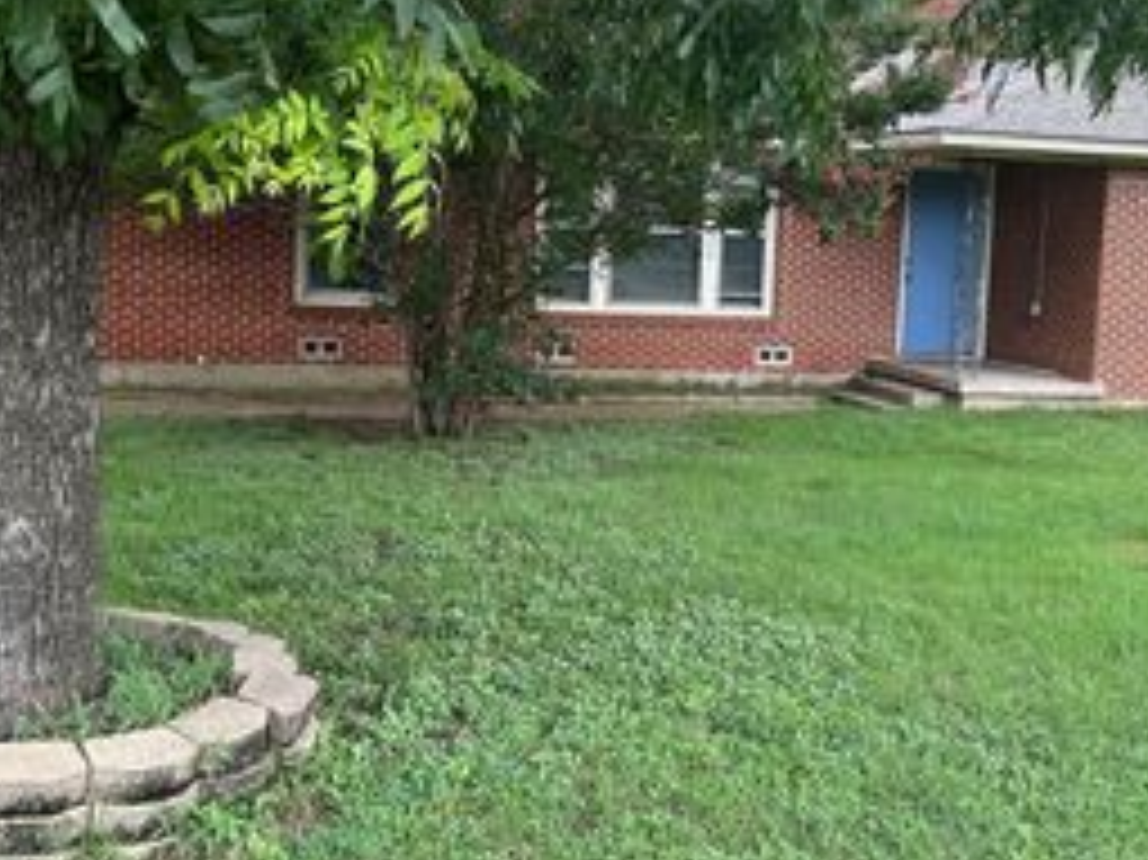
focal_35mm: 51
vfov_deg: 28.5
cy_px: 362
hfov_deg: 37.5
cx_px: 639
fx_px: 1691
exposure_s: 1/366
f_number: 1.5
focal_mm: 5.7
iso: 50
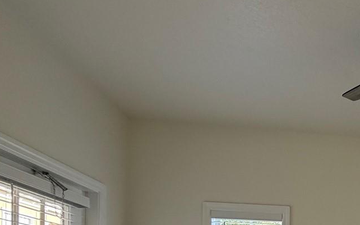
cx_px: 361
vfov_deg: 27.7
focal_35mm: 37
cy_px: 302
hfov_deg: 44.7
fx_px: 363
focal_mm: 2.22
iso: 100
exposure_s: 1/121
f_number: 2.2
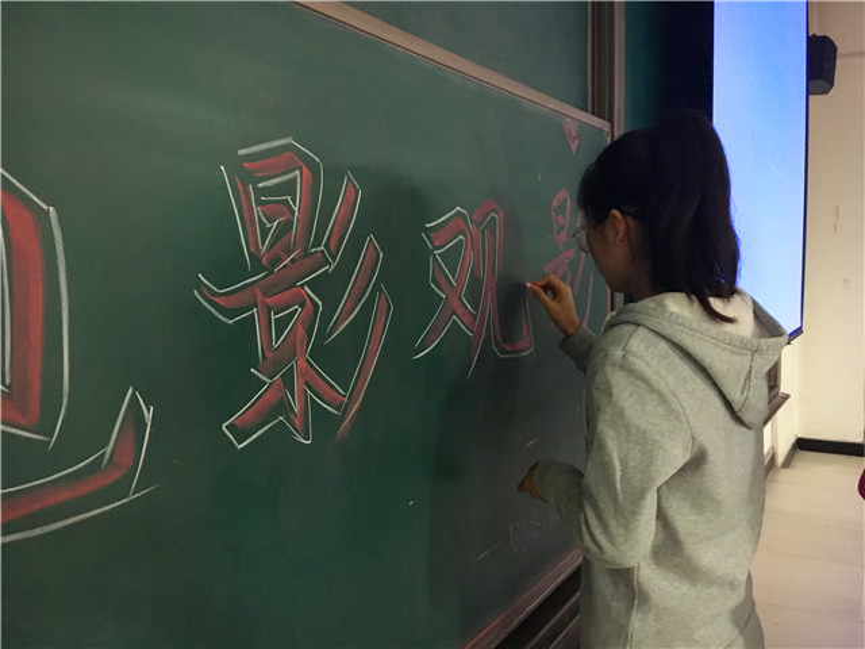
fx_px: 725
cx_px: 432
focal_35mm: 29
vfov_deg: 48.2
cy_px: 324
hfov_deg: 61.7
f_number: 2.2
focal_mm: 4.15
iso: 250
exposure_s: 1/17
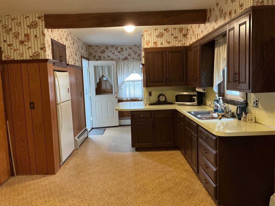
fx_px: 230
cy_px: 103
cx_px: 138
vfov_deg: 48.2
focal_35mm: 29
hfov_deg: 61.7
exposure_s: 1/30
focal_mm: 3
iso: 250
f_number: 1.8
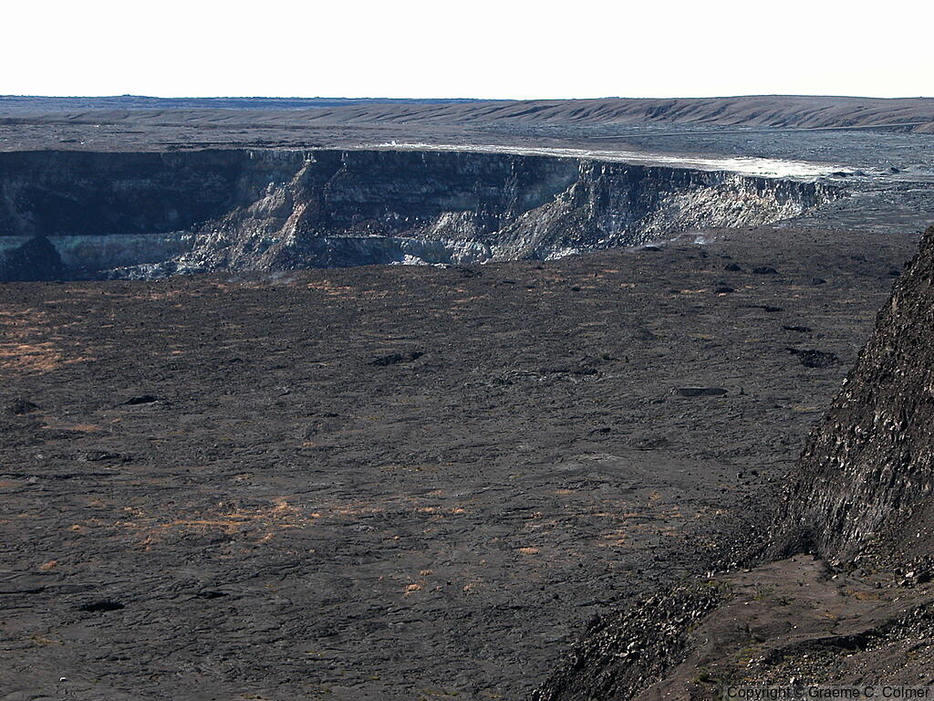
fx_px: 2860
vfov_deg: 14.0
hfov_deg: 18.5
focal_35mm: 106
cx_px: 467
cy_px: 350
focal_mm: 27.3
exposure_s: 1/346
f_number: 5.2
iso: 100
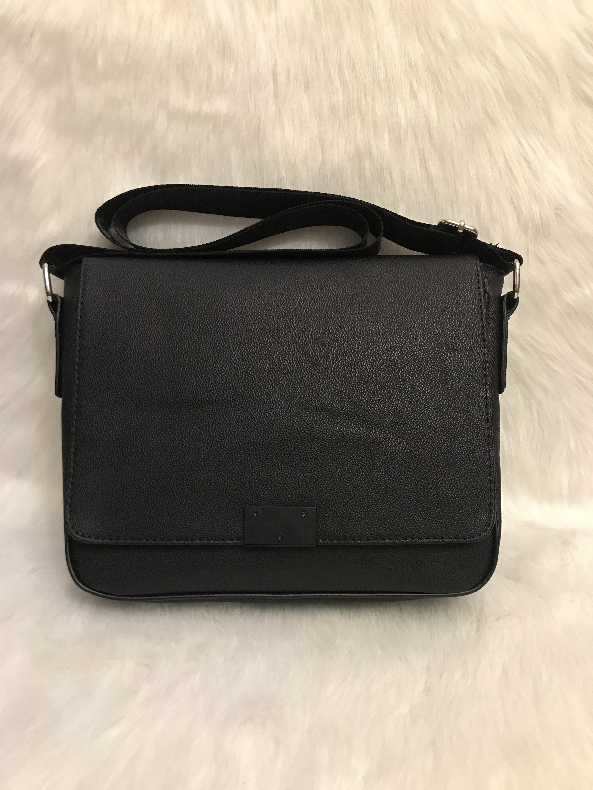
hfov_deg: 49.7
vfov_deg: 63.4
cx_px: 296
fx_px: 640
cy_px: 395
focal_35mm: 28
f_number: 1.8
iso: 100
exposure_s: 1/9
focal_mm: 3.99
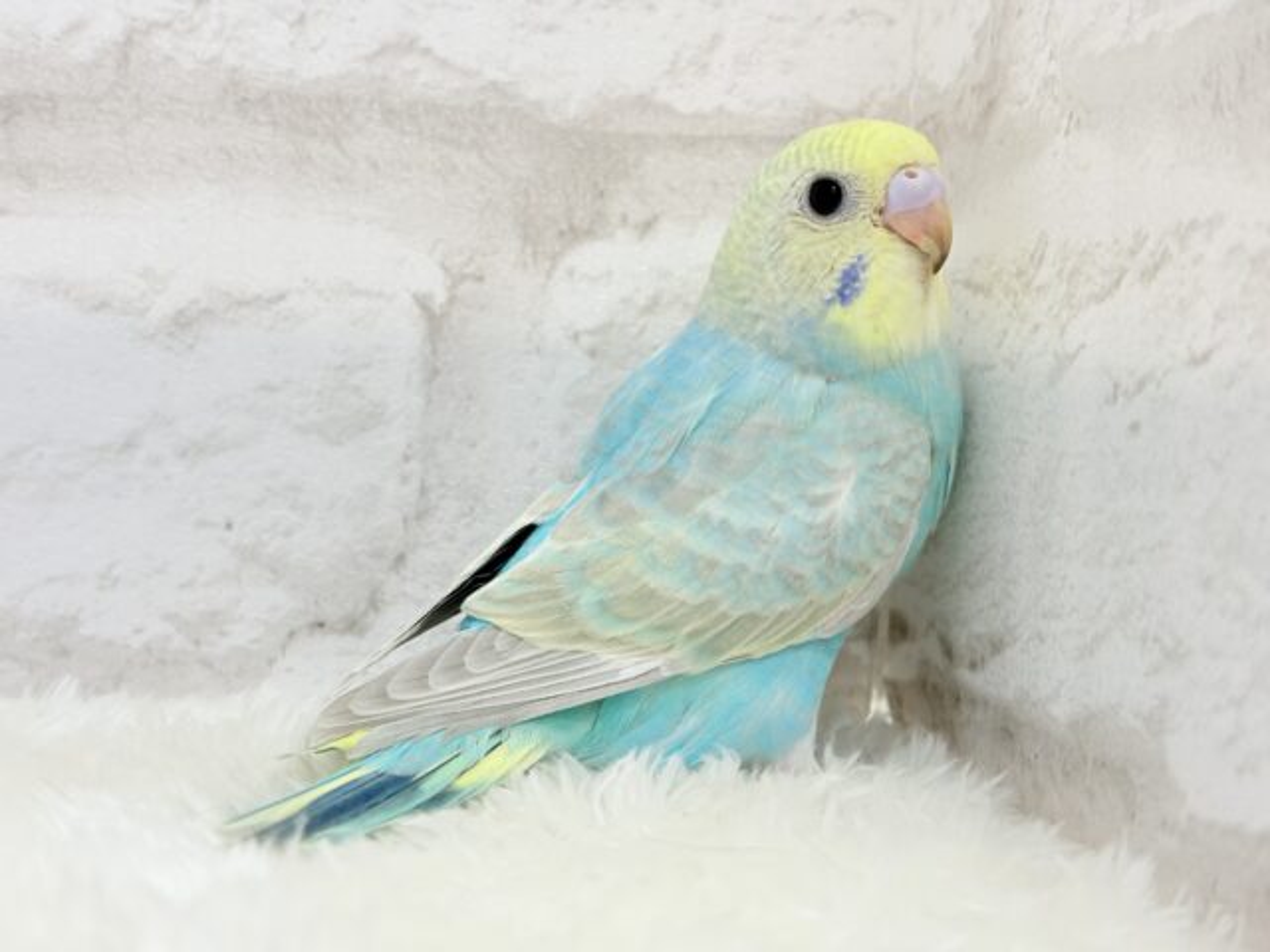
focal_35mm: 52
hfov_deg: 36.8
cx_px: 635
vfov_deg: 28.0
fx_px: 1908
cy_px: 476
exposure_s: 1/50
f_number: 1.6
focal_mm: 5.96
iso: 50
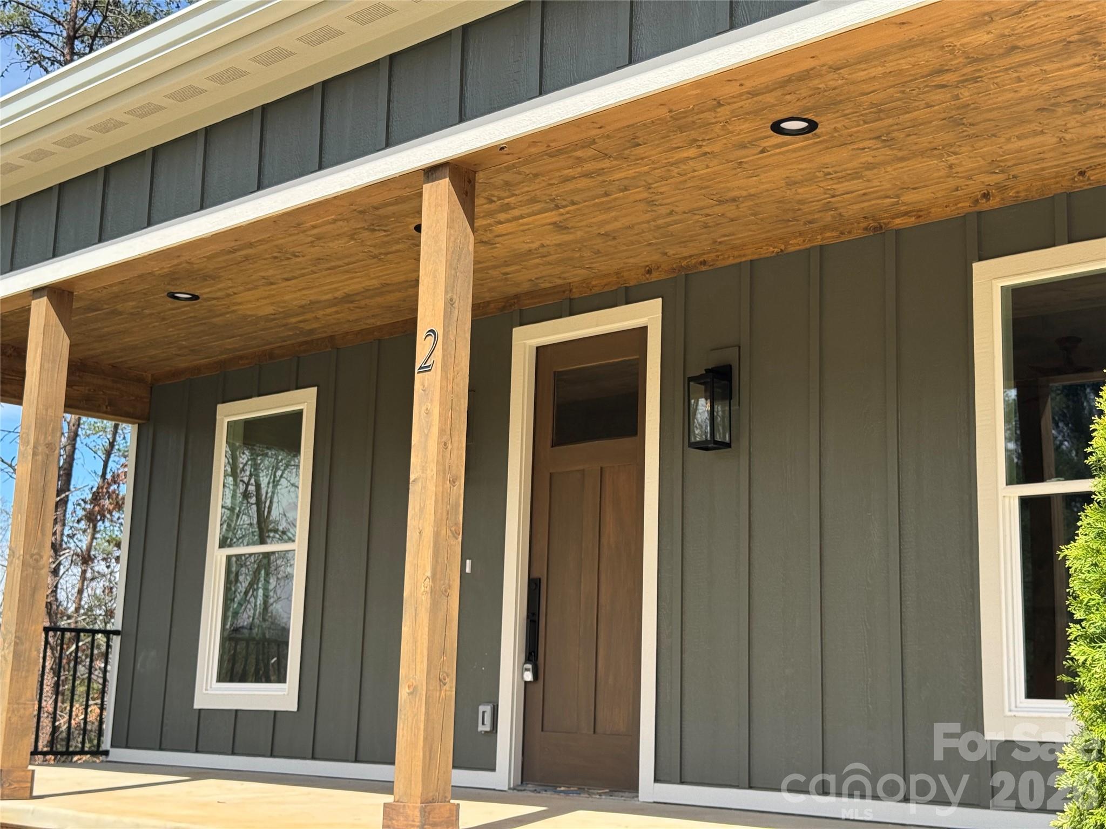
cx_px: 553
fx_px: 1534
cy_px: 414
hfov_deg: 39.7
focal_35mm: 48
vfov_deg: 30.3
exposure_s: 1/1724
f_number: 1.78
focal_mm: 6.76
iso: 64
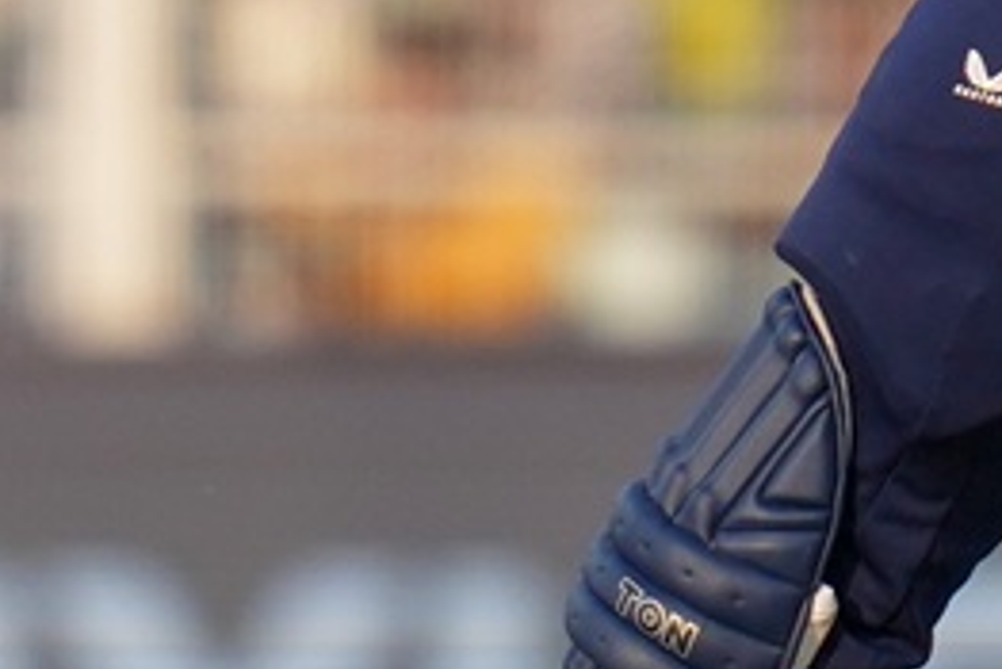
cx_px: 1067
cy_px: -258
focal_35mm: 2138
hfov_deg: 1.0
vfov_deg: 0.6
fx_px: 59538
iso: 400
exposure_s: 1/4000
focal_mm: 400
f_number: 2.8
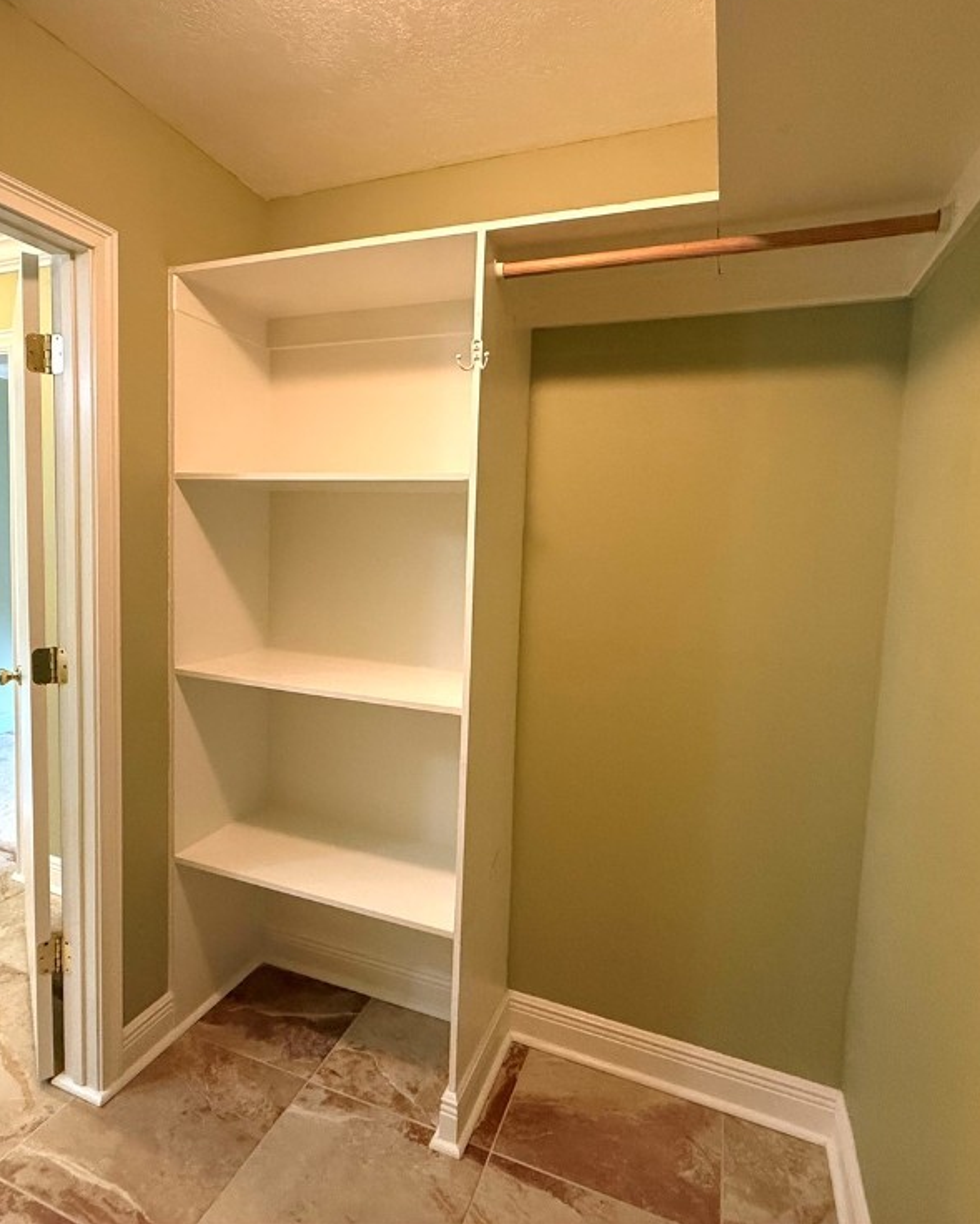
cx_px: 449
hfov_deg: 70.7
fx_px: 689
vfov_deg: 83.2
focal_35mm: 19
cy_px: 587
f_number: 2.2
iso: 500
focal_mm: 2.22
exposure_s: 1/60
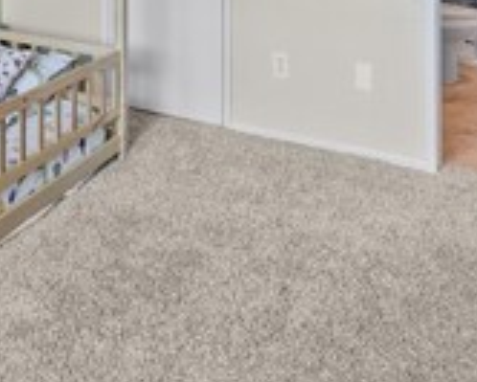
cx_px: 83
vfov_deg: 26.5
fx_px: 664
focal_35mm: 47
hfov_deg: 37.8
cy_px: -134
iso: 400
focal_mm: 13
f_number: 10
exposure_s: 1/5
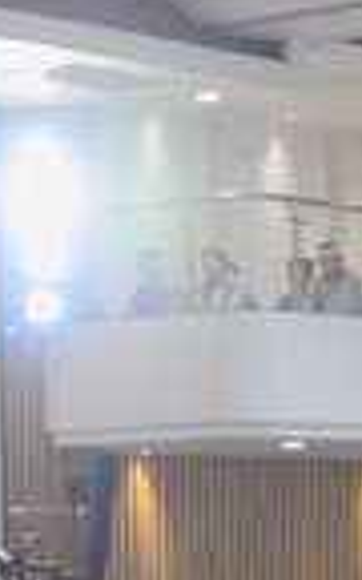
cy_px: 199
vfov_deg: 10.4
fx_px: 3189
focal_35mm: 202
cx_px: 93
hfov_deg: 6.5
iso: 1250
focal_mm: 44
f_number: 4.5
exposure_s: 1/125
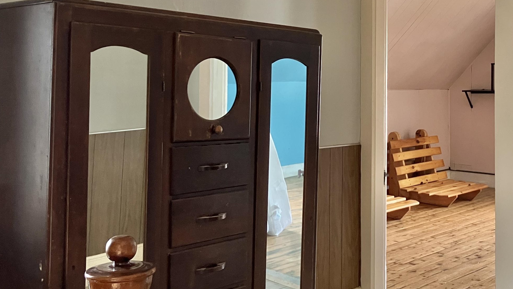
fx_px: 653
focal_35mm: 48
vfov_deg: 24.7
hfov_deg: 41.7
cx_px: 381
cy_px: 81
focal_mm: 3.99
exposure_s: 1/60
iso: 200
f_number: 1.8
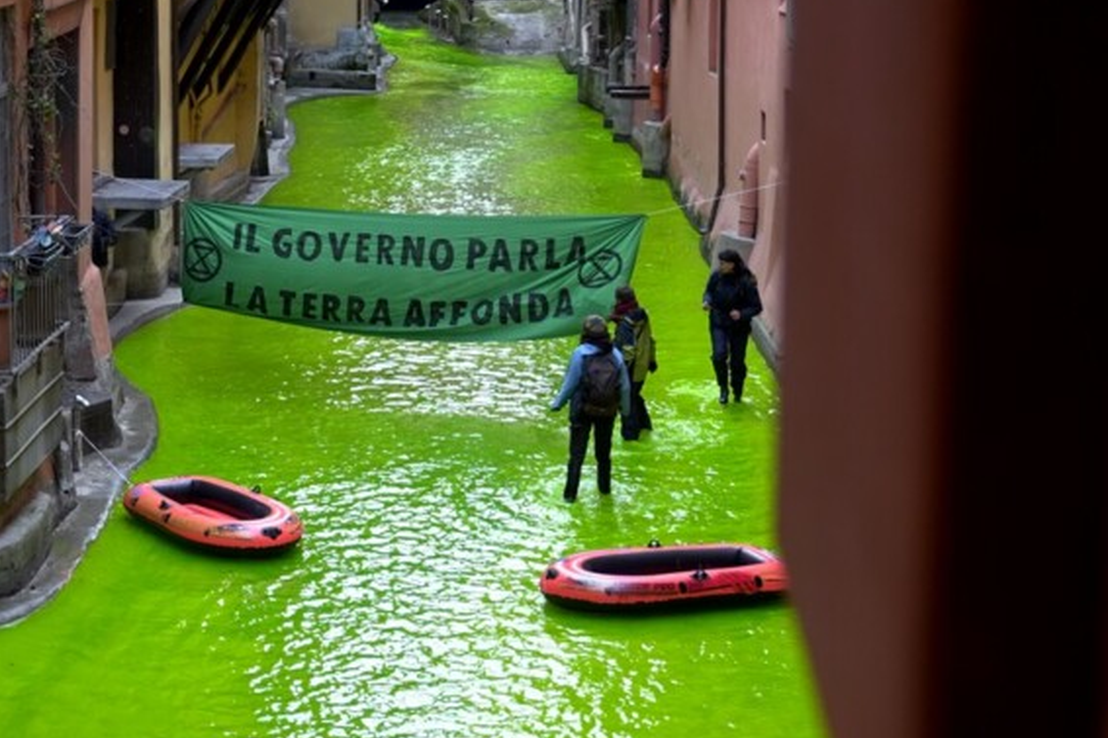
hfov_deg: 26.0
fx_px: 2338
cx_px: 170
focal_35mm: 76
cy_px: 205
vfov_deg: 17.9
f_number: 2.8
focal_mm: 28
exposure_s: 1/320
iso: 800
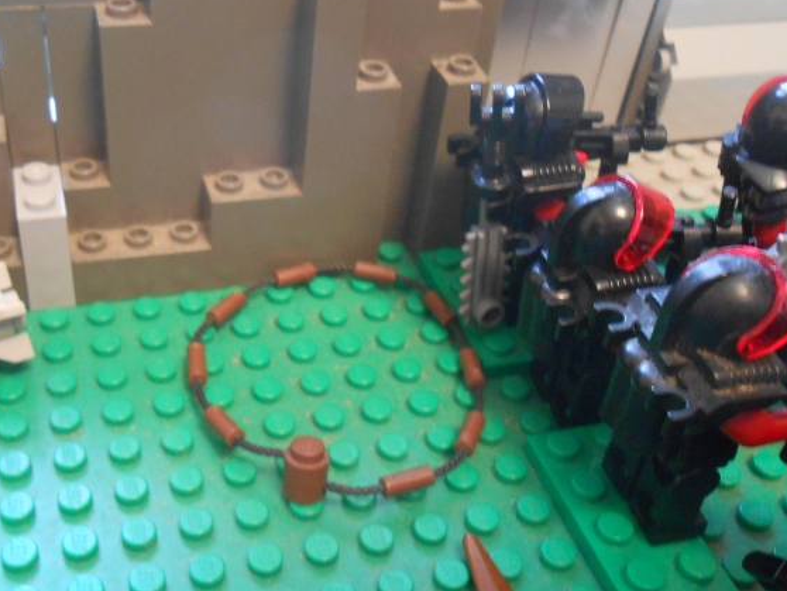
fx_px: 978
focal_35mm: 43
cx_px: 302
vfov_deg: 33.6
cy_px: 316
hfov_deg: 43.5
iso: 400
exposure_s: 1/1.3
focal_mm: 5.3
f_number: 3.8
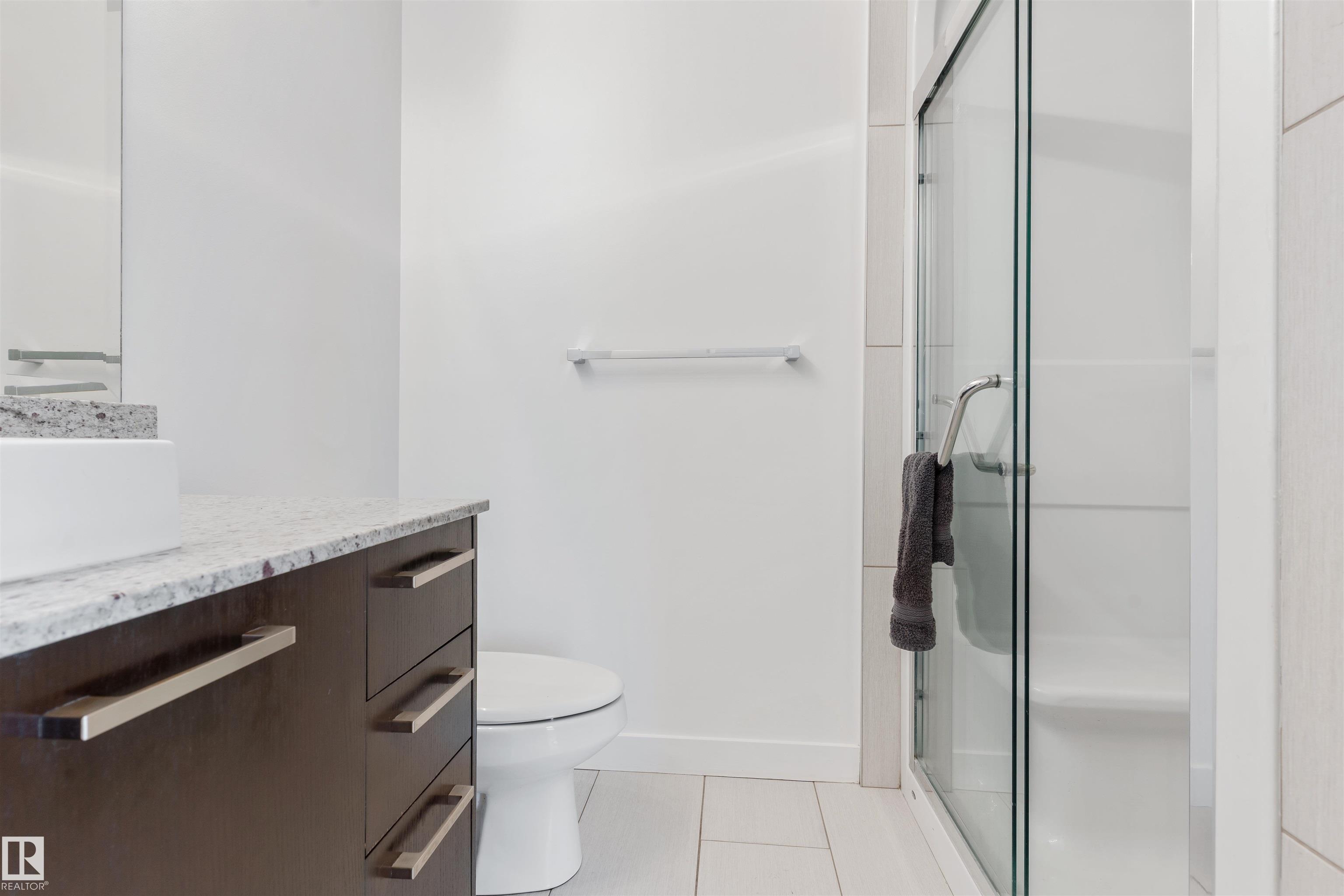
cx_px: 672
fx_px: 635
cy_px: 448
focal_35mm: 17
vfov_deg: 70.4
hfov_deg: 93.3
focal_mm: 17
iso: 200
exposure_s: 1/1.43
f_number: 8
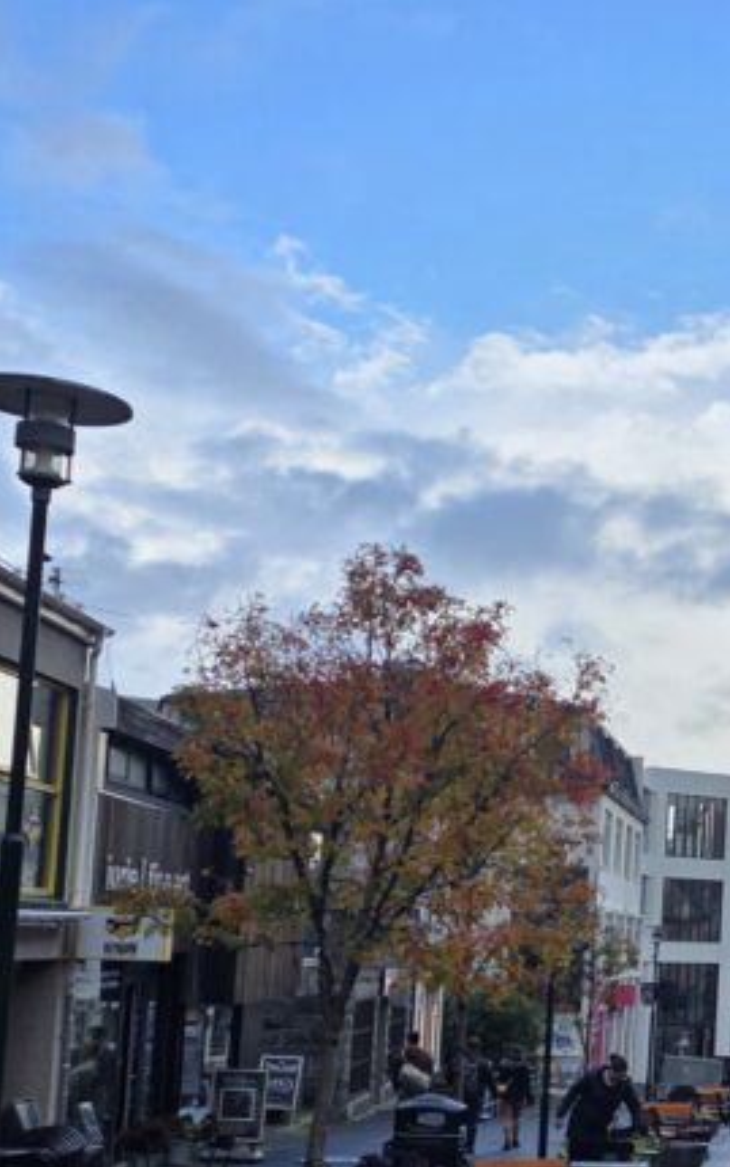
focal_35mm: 58
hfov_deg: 20.2
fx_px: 1845
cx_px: 996
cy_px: 822
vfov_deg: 34.6
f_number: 1.7
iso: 80
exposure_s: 1/3026
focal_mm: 6.3
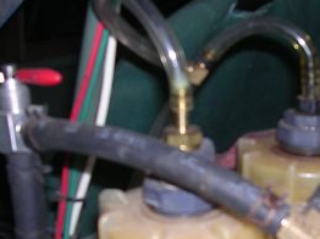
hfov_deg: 20.7
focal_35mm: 93
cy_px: 205
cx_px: 276
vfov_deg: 15.7
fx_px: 859
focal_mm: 5.8
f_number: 2.8
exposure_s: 1/60.1
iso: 100
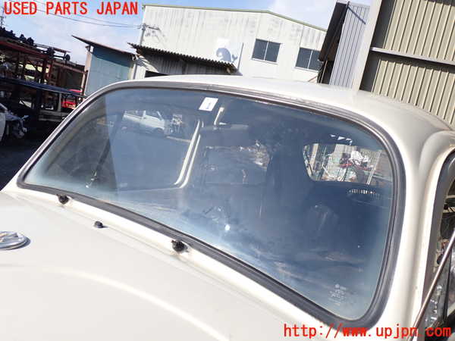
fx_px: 394
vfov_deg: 46.8
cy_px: 170
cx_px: 228
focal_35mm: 30
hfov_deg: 60.0
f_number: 9
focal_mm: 5.4
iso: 100
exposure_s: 1/160
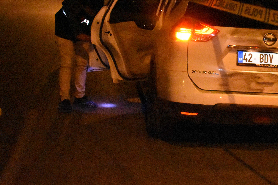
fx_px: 541
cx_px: 224
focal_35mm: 70
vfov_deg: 19.4
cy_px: 60
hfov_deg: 28.2
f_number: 8
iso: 25600
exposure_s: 1/60
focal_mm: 28
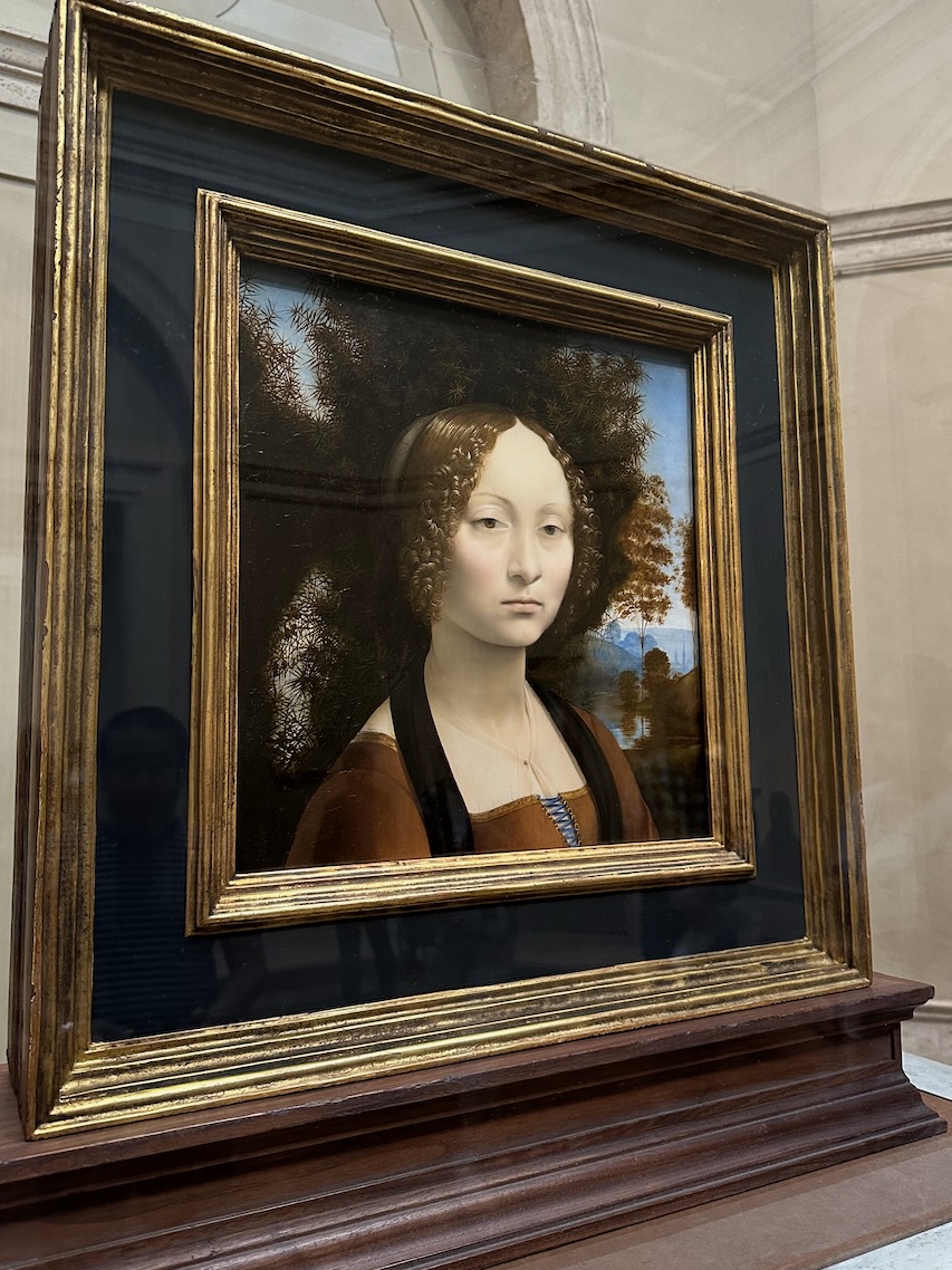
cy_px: 643
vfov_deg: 65.3
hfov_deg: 51.3
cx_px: 479
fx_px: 990
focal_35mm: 27
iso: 320
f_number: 1.78
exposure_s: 1/60
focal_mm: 6.86
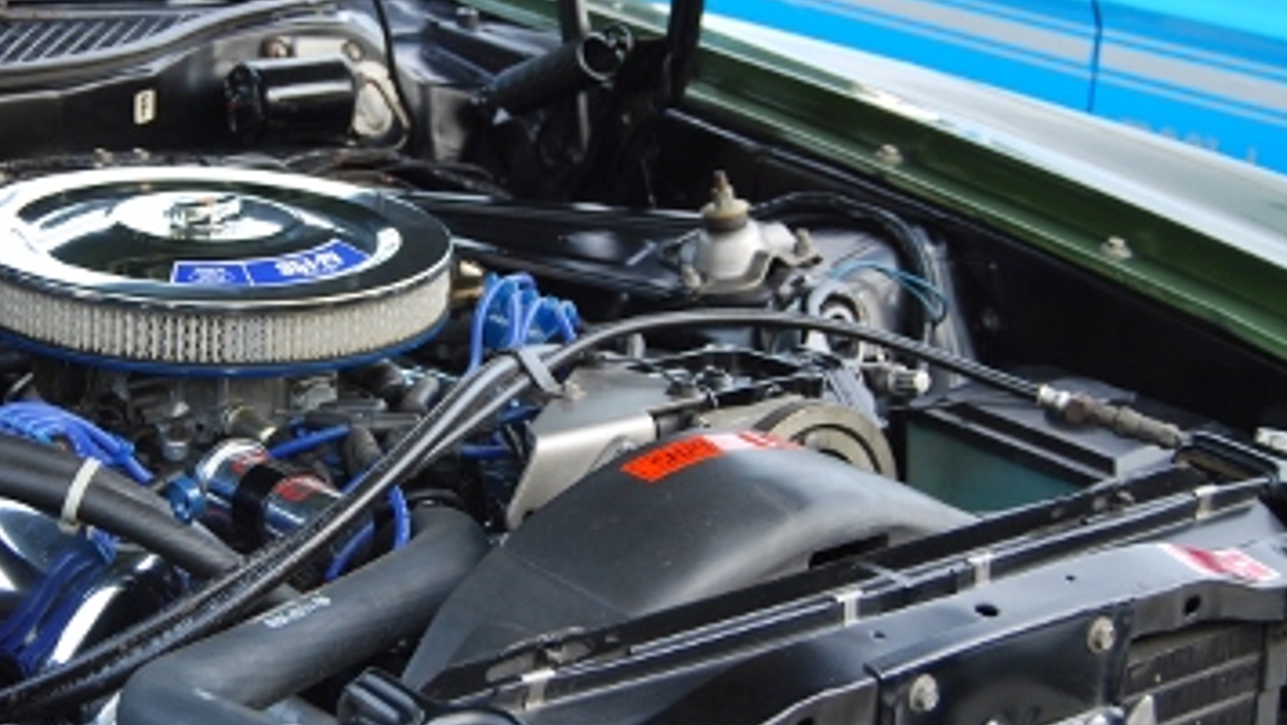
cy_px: 304
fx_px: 2902
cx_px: 355
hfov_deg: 24.8
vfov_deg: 14.2
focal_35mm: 85
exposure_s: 1/80
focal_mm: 30
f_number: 4.5
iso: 200
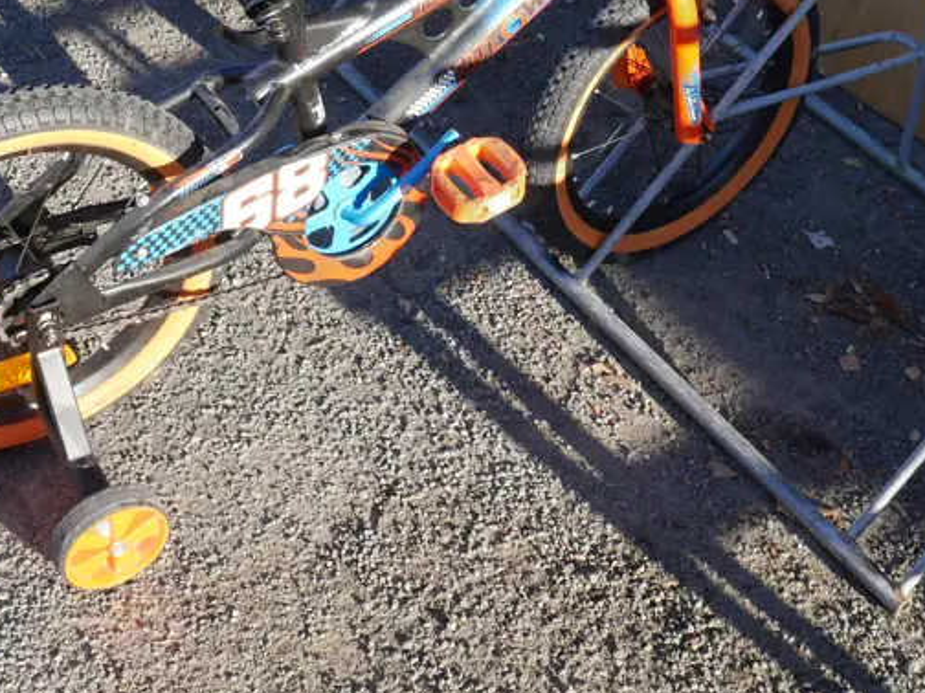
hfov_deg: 29.8
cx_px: 503
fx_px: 1737
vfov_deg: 22.4
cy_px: 176
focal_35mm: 65
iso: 200
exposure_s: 1/200
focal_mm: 16
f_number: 5.6
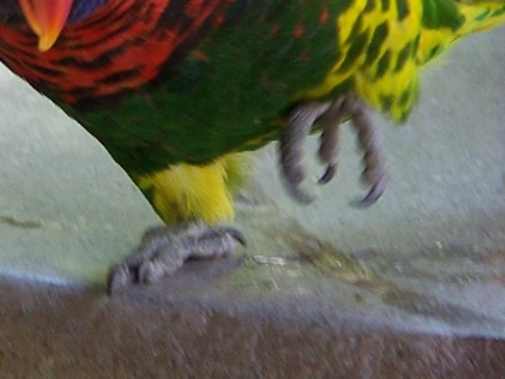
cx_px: 359
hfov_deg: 3.6
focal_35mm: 555
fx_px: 8093
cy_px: -91
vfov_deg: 2.7
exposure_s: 1/50
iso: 100
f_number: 3.6
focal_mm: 25.7
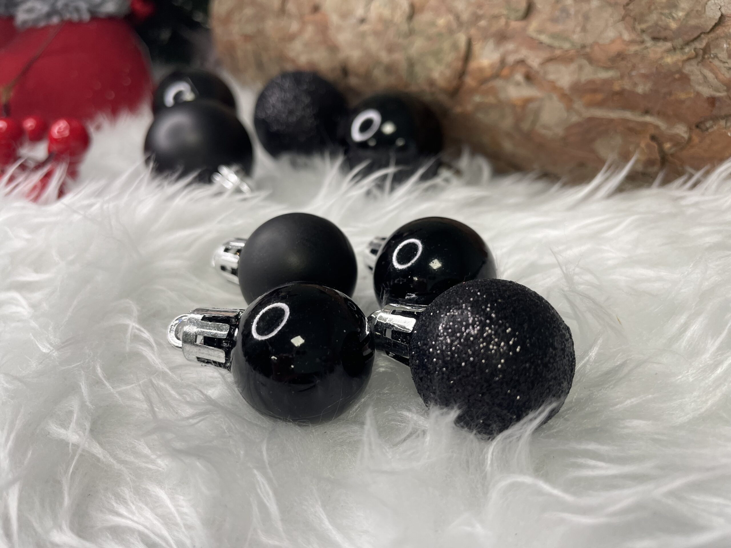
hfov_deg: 67.3
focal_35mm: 26
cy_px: 274
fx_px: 549
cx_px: 366
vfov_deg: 53.1
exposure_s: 1/100
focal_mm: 4.2
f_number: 1.6
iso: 50
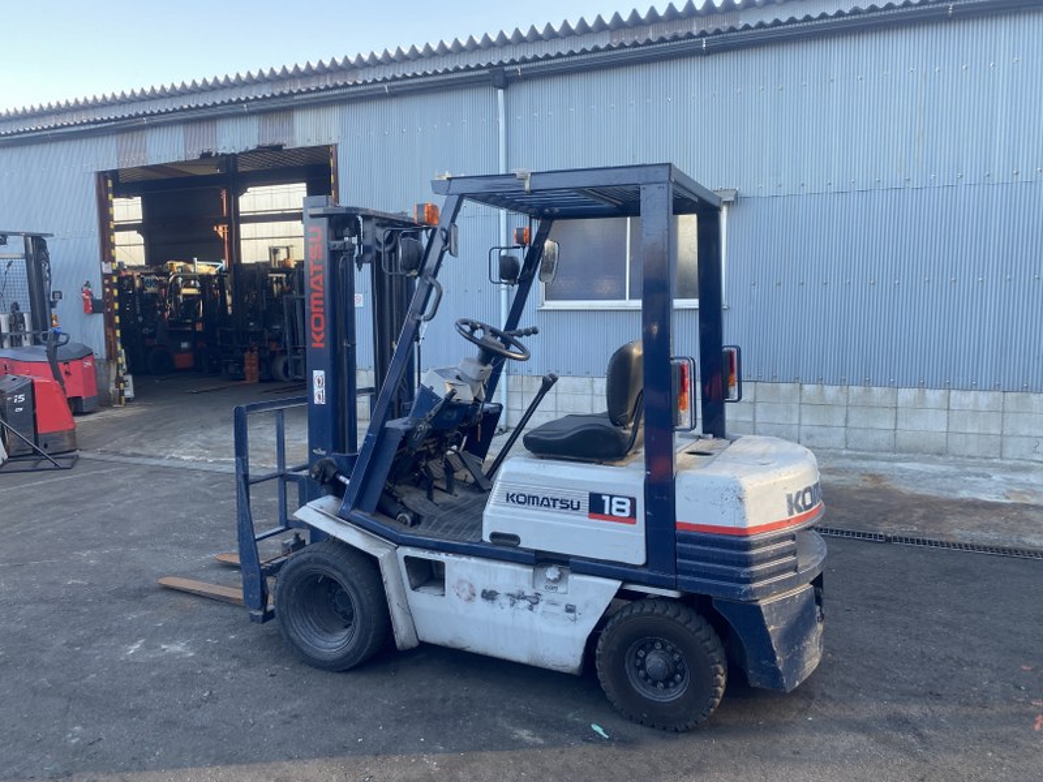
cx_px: 522
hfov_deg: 67.3
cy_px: 391
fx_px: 783
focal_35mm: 26
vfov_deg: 53.1
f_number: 1.8
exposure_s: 1/122
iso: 32
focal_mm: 4.25
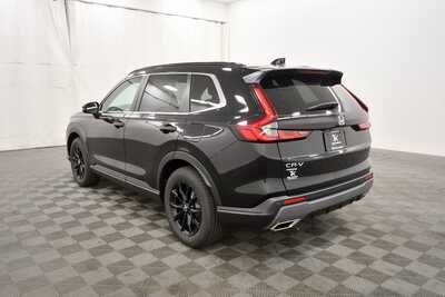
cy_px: 148
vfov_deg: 48.0
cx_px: 222
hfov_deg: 67.4
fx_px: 334
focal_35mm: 27
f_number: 5.3
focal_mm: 18
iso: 1400
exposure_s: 1/125
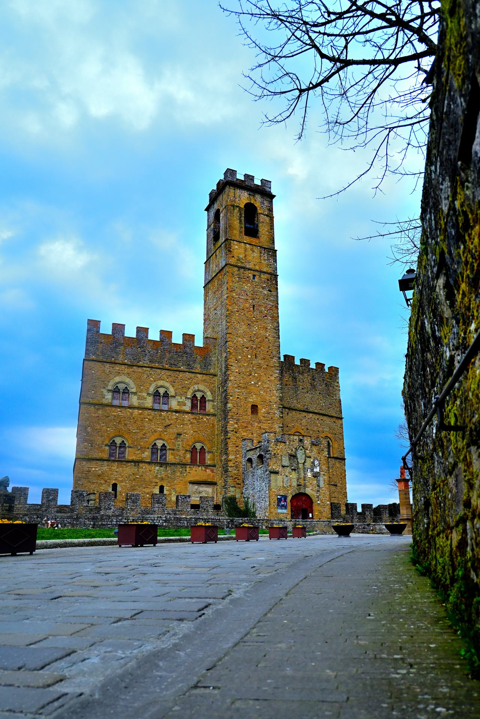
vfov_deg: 63.2
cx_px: 240
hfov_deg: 44.6
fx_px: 585
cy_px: 360
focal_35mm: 29
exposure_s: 1/200
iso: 320
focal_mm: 19.5
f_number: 3.8
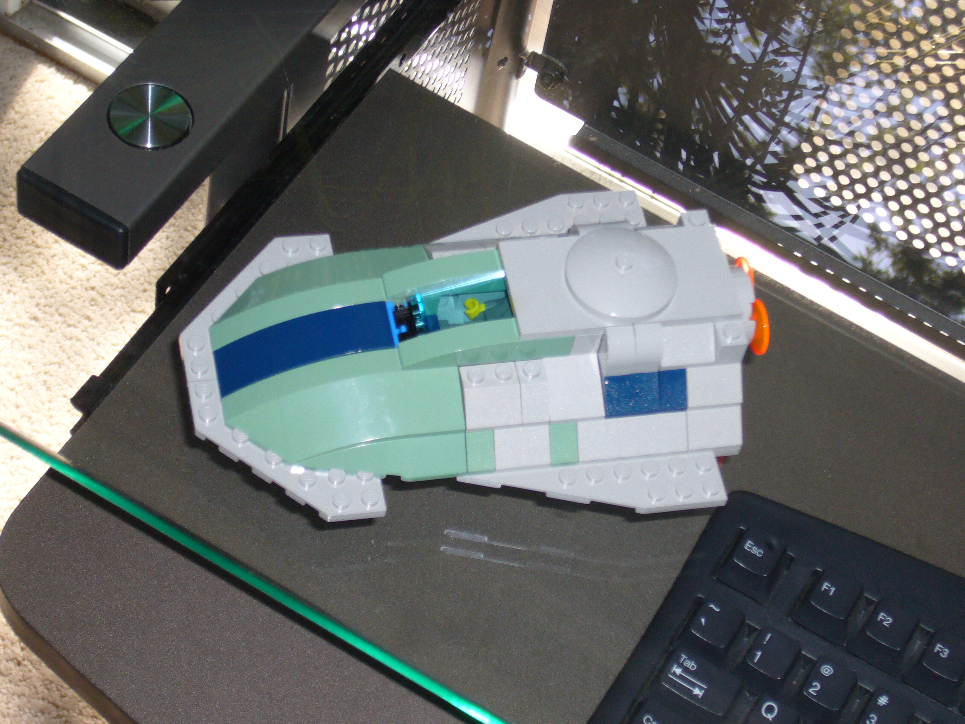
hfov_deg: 20.2
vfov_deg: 15.2
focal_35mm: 97
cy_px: 362
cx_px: 482
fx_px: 2704
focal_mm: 16.1
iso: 100
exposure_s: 1/60
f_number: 4.8
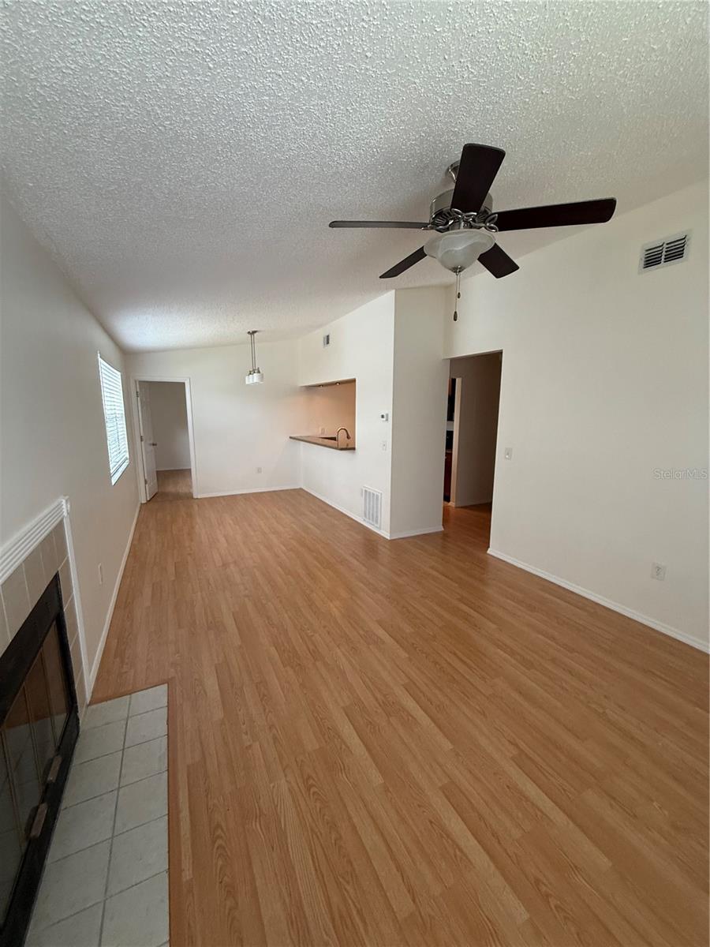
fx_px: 383
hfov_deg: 85.7
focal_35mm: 14
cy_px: 474
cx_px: 355
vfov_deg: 102.1
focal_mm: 2.22
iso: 320
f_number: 2.2
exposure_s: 1/120
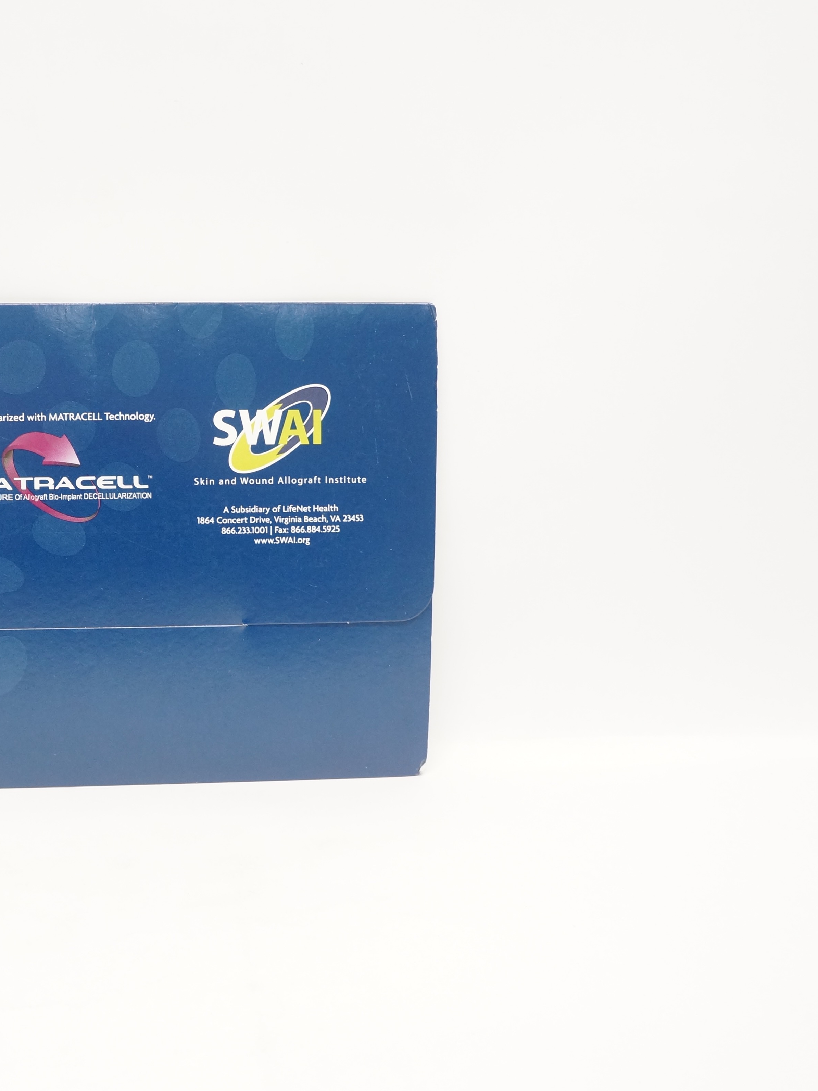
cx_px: 160
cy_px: 534
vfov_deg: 46.8
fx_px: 1260
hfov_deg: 34.8
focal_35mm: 40
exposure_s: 1/60
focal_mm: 18
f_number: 5.6
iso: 800
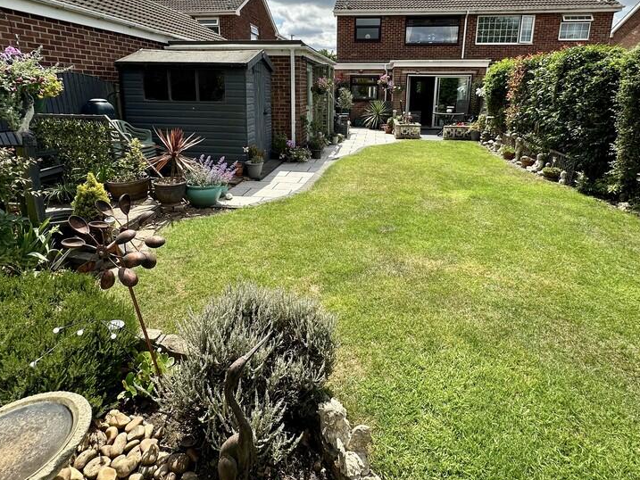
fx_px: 370
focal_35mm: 20
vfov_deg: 64.9
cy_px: 177
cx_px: 328
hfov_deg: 81.7
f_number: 2.2
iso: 40
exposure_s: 1/895
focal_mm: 2.22
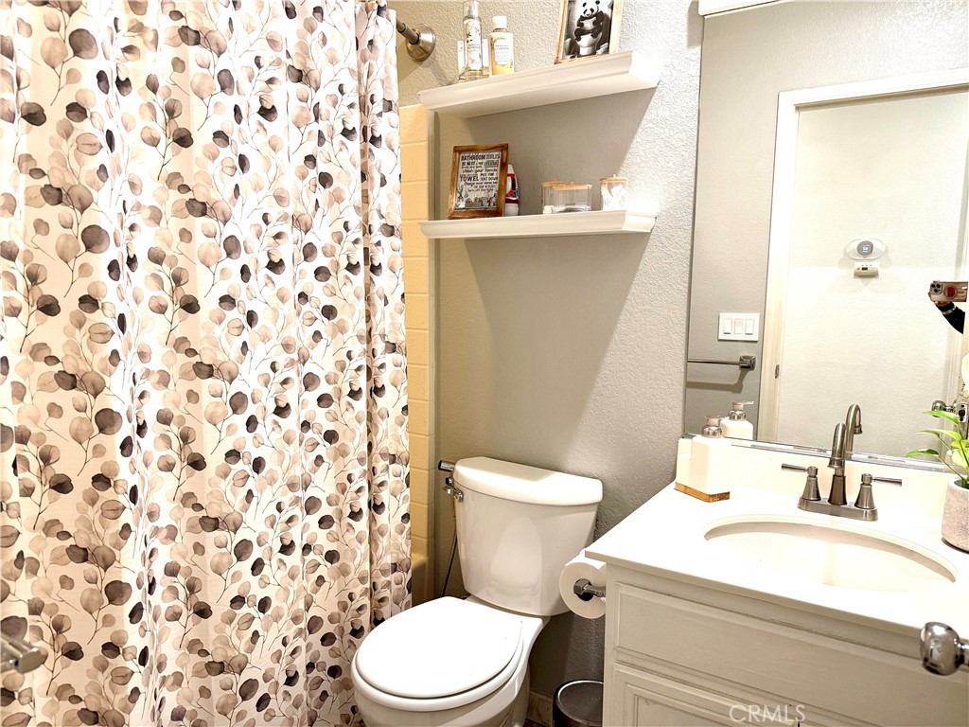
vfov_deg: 56.8
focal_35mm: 24
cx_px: 484
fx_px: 672
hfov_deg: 71.6
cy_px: 364
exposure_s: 1/60
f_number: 1.78
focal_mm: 6.76
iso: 200
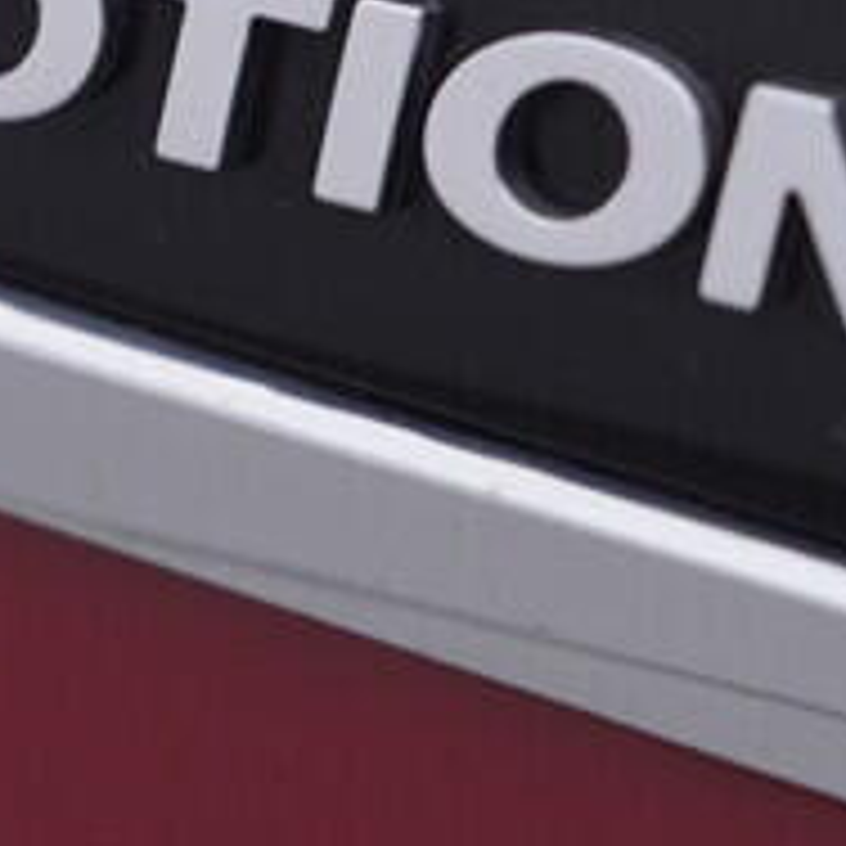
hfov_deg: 10.2
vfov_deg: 10.4
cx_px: -274
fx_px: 4618
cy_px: -56
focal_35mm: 167
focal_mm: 24
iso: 125
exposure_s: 1/100
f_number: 4.5
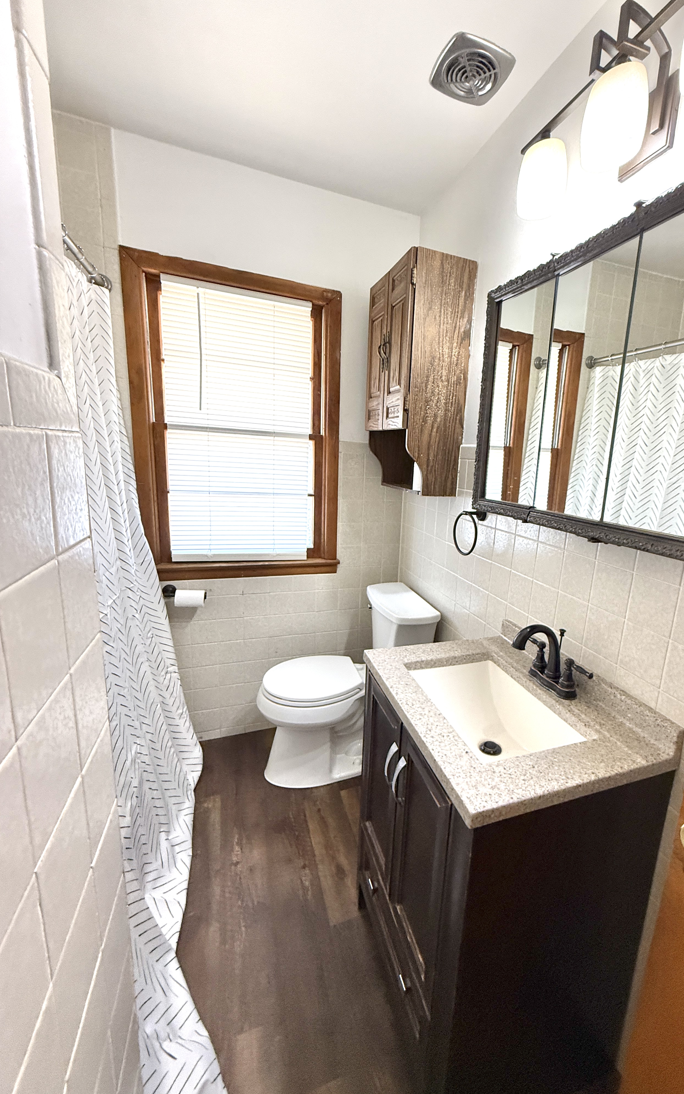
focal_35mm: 15
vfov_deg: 101.5
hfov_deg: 74.0
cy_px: 552
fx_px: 447
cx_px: 411
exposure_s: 1/120
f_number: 2.2
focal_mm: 2.22
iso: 320
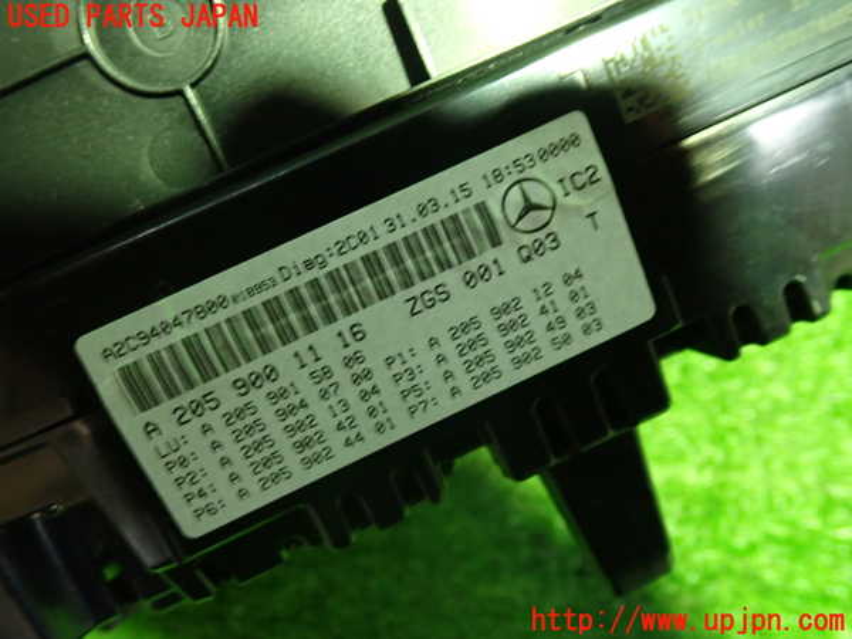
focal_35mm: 30
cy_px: 320
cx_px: 426
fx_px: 738
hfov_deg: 60.0
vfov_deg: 46.8
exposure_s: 1/25
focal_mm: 5.4
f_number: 2.3
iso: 800
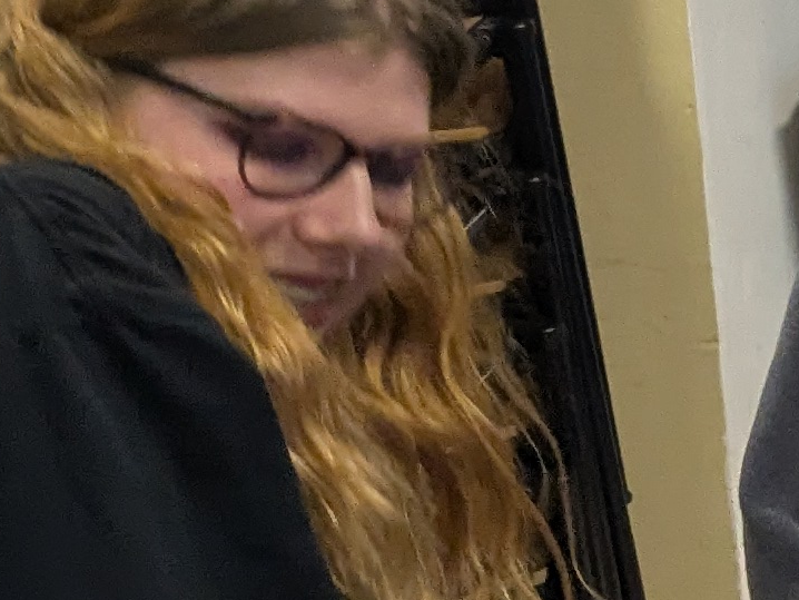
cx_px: 2040
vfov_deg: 9.1
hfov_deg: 10.3
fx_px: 3717
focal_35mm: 161
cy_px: 686
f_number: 1.89
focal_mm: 5.43
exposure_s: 1/100
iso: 324
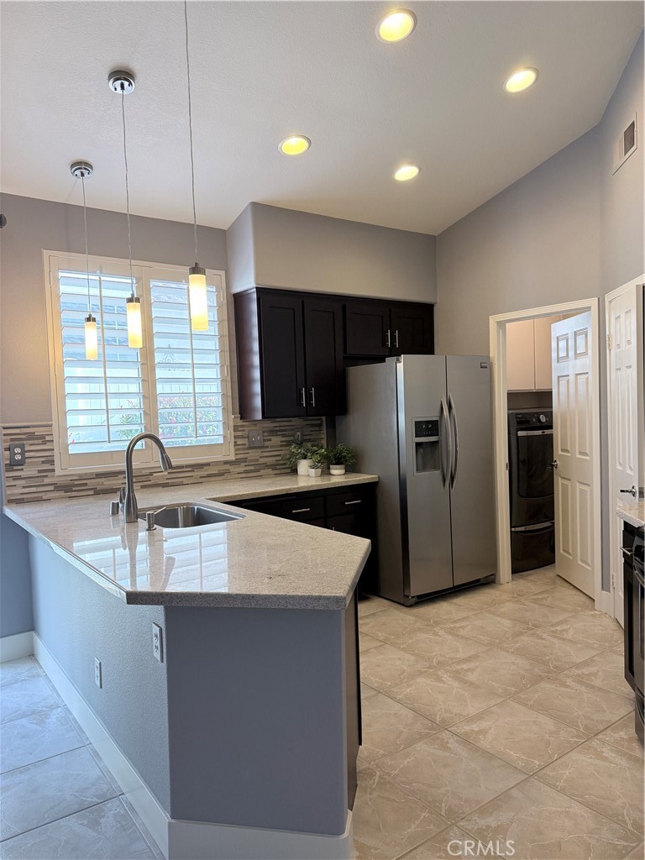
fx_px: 596
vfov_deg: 71.6
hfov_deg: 56.8
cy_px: 430
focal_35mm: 24
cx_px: 322
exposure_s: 1/151
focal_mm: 6.76
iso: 200
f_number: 1.78
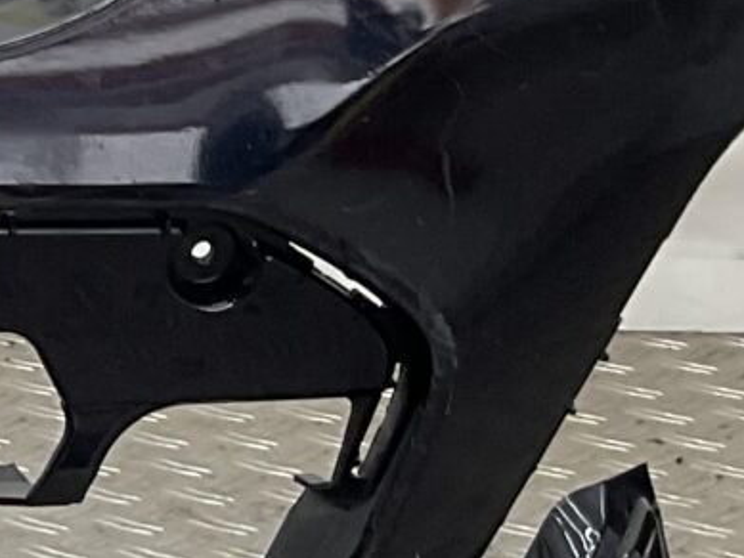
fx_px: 4106
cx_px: -935
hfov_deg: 9.4
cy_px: -258
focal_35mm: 191
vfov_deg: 7.7
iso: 16
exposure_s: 1/105
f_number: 1.8
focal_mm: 3
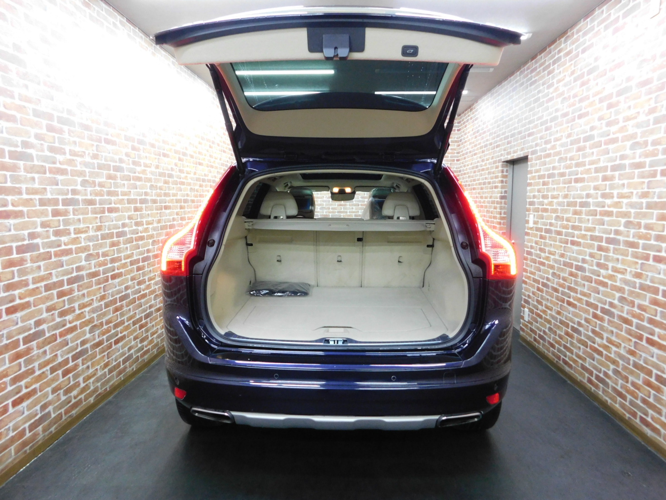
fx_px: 443
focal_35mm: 23
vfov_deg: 58.9
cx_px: 333
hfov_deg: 73.9
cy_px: 250
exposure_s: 1/20
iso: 400
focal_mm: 4
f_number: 3
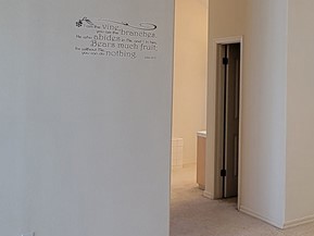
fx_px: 417
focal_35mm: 46
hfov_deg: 34.7
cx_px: 356
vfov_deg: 31.2
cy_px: 70
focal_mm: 2.2
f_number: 2.2
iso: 160
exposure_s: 1/60
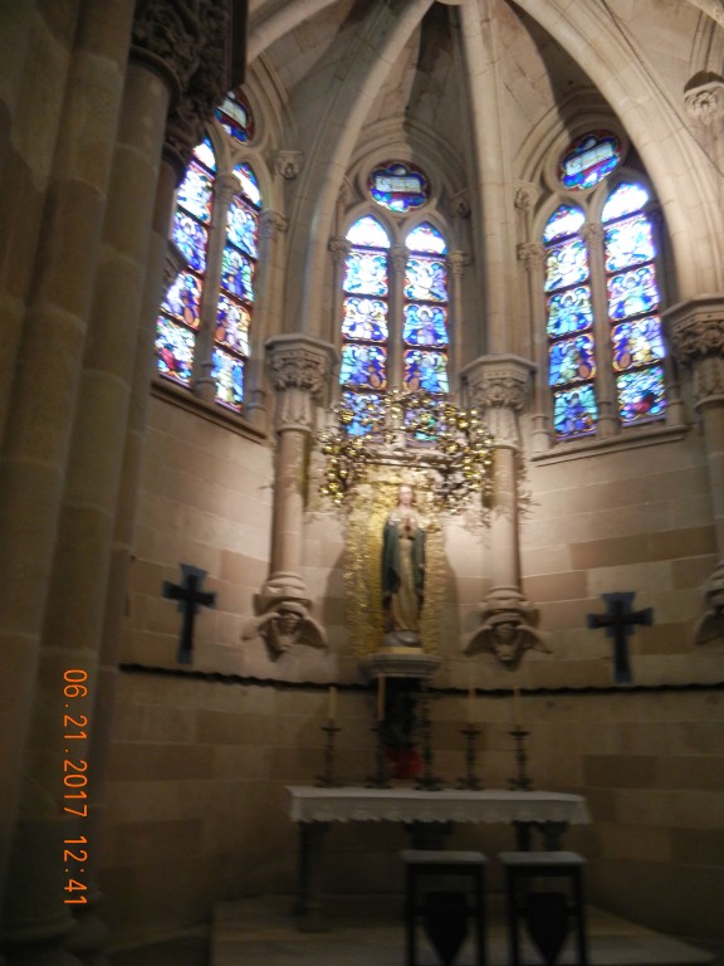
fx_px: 837
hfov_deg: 46.8
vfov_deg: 60.0
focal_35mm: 30
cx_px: 362
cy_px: 483
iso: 400
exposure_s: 1/4.4
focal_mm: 5.4
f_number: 3.5
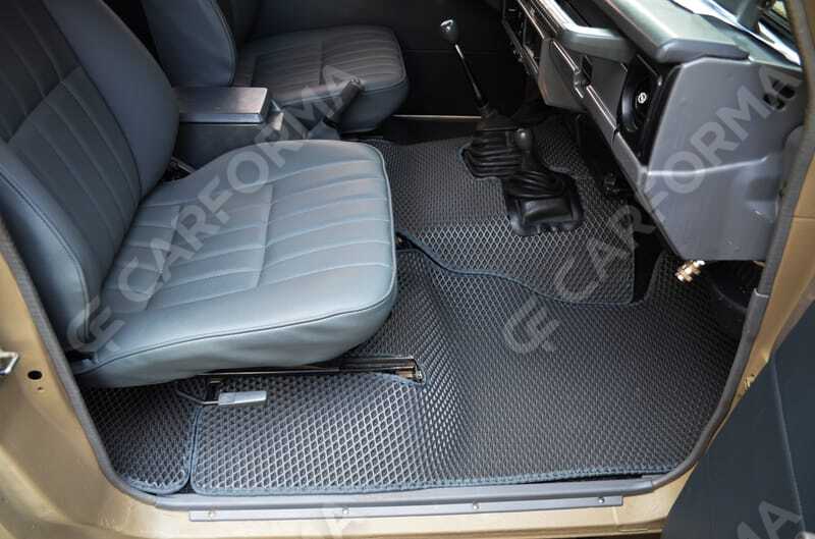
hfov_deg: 67.5
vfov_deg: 47.7
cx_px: 408
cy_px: 270
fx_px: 610
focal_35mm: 27
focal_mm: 18
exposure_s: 1/60
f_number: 4
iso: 450
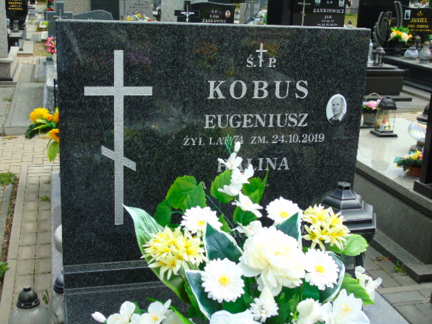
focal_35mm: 46
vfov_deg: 31.5
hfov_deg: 41.2
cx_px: 216
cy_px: 162
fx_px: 574
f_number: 4.1
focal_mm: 8.2
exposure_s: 1/400
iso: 80
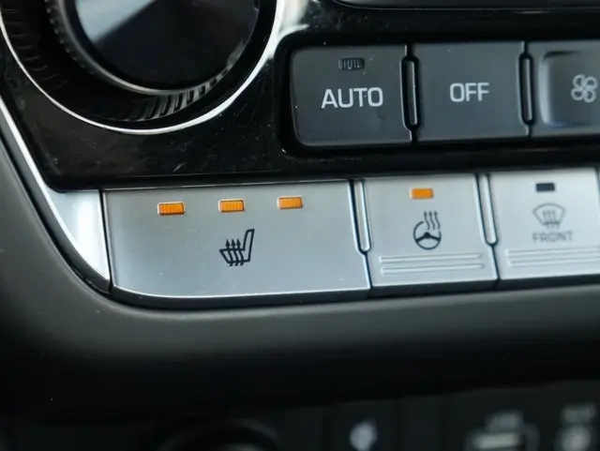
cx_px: 300
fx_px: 1457
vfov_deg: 17.6
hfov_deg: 23.3
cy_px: 226
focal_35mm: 84
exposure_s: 1/100
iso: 1000
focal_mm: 42
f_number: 5.6
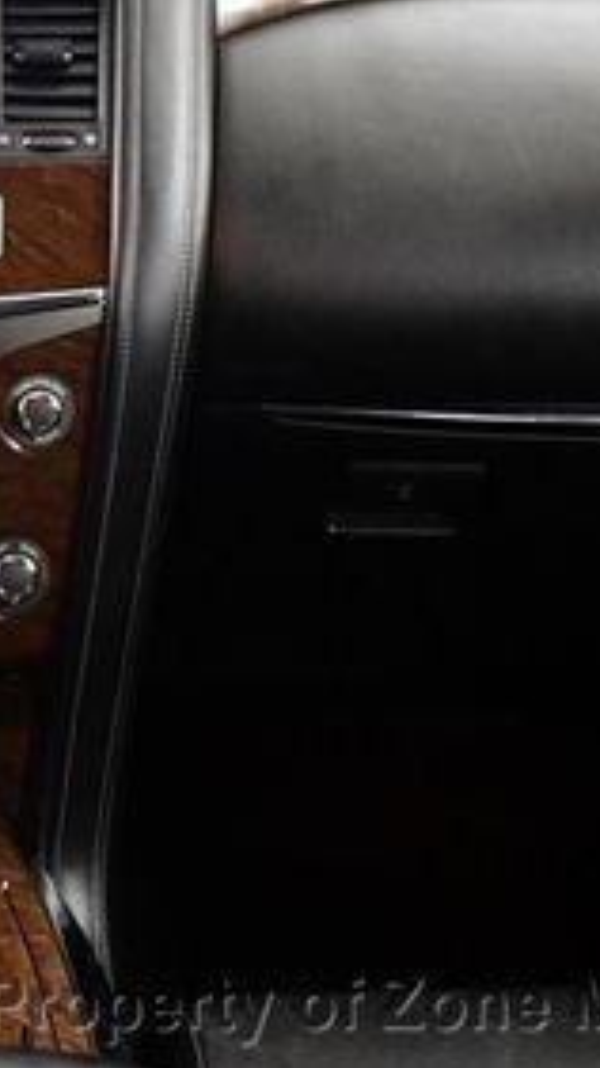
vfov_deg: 24.5
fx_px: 2433
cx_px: -285
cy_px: 262
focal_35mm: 86
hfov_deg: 13.3
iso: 3200
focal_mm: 18
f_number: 3.5
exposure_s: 1/100
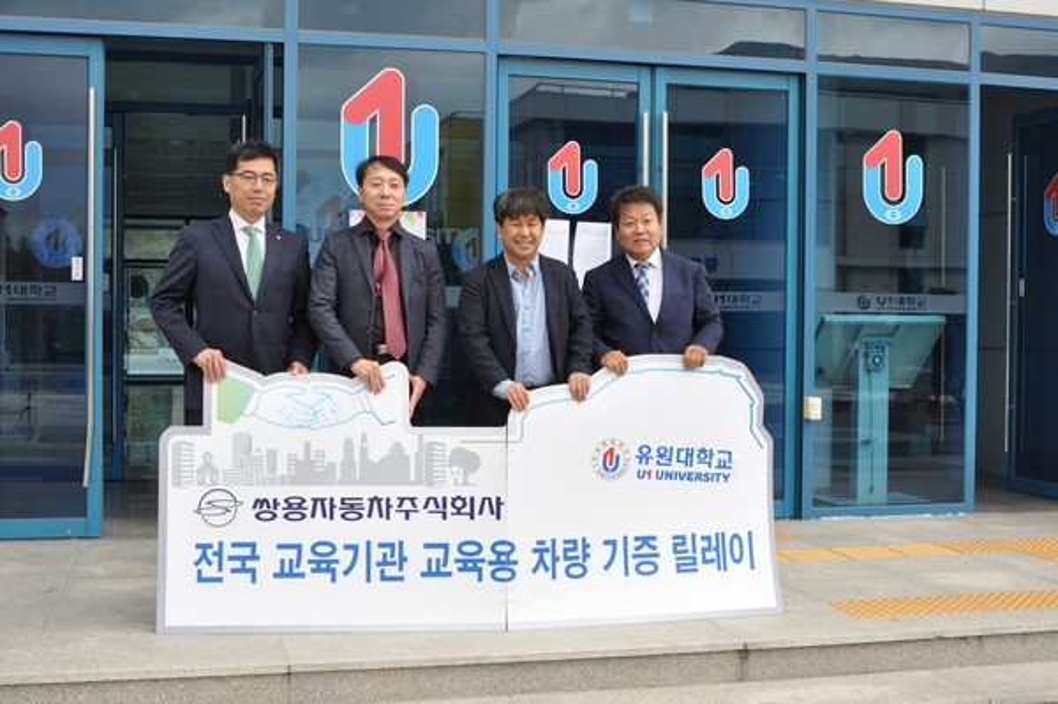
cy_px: 352
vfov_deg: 28.0
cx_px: 529
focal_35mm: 48
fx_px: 1409
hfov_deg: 41.1
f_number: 5
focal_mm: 32
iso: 400
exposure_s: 1/100
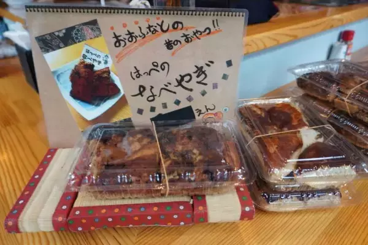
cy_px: 122
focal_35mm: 26
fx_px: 261
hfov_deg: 70.4
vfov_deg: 50.4
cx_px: 184
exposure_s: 1/30
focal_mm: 17
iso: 320
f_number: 3.5
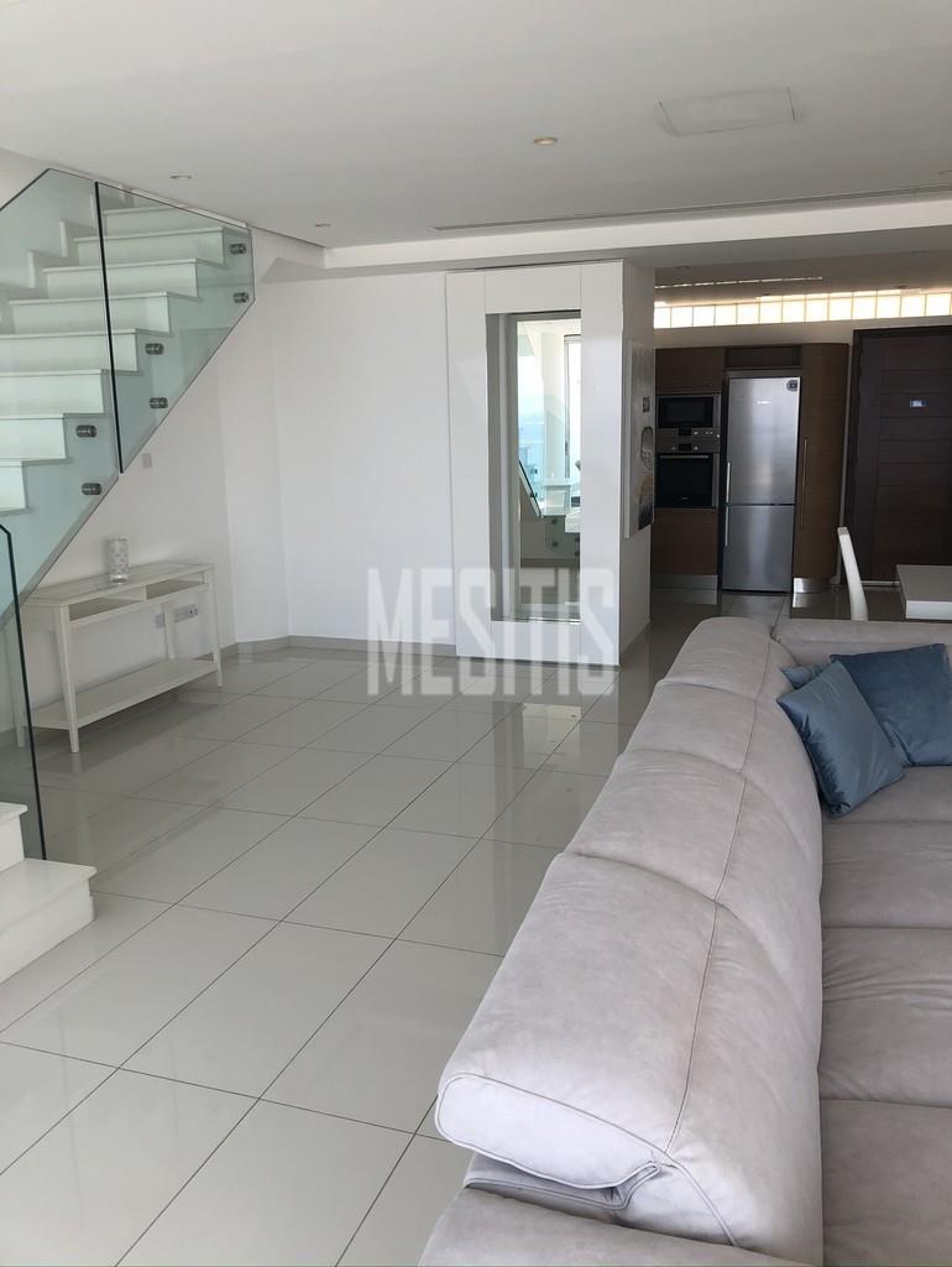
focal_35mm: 28
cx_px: 476
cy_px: 634
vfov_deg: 63.4
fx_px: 1025
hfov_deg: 49.8
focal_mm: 3.99
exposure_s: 1/188
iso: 20
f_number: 1.8
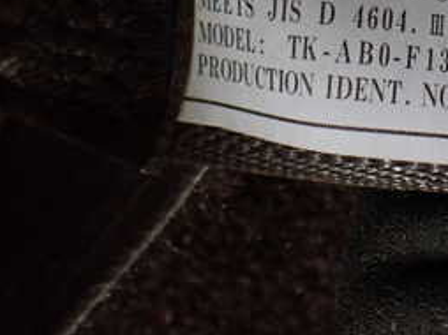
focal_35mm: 71
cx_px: 413
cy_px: -12
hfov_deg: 26.4
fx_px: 918
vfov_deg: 20.0
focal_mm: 5.4
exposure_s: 1/125
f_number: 2.3
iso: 640
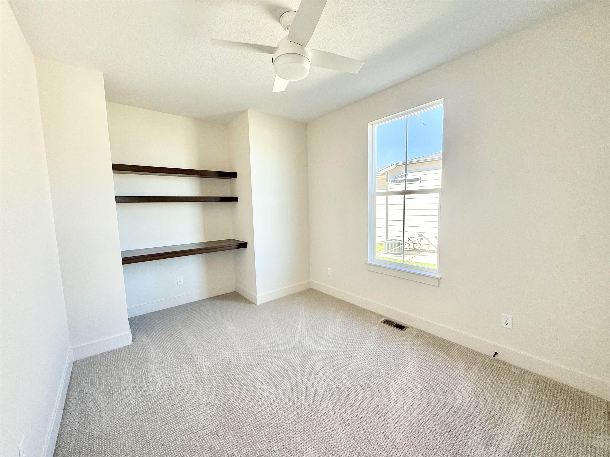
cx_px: 305
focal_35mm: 14
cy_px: 228
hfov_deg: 102.1
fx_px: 247
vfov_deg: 85.7
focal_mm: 2.22
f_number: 2.2
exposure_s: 1/108
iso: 64
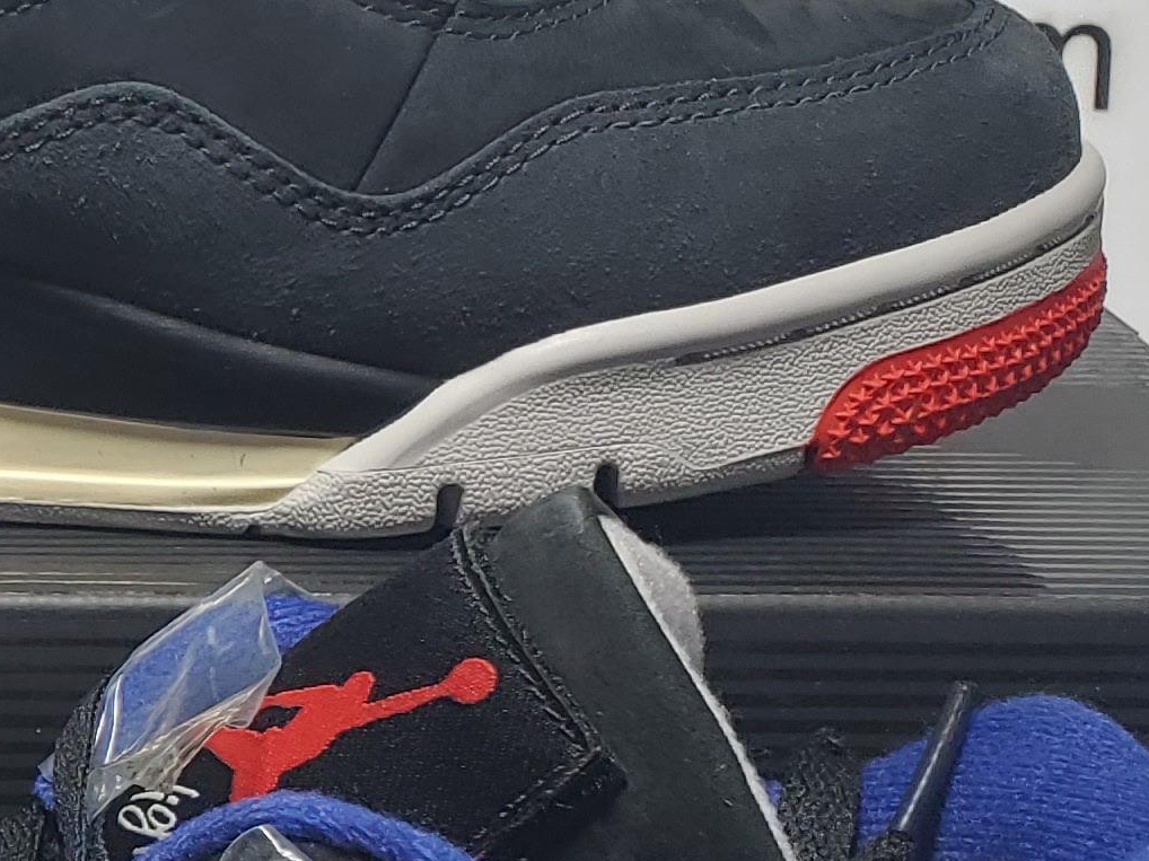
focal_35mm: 103
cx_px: -49
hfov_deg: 18.5
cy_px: 677
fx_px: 3418
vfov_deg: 14.3
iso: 50
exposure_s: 1/161
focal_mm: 4.3
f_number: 2.4
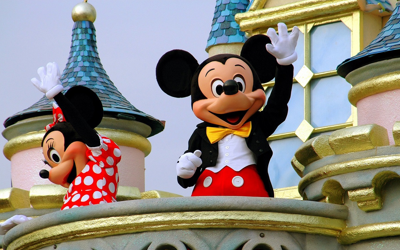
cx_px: 200
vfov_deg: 4.3
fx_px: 3346
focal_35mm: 307
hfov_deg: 6.8
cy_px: 133
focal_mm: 200
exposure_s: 1/500
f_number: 5.6
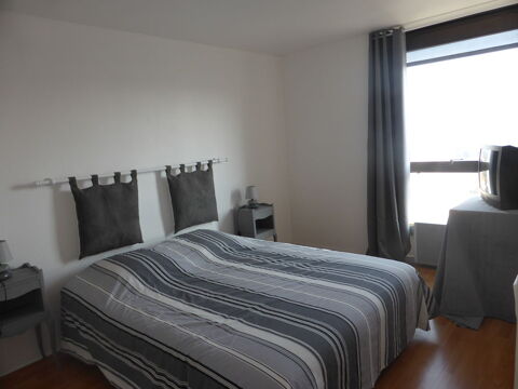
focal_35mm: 24
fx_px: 359
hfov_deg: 71.6
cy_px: 194
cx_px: 259
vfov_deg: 56.8
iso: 100
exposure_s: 1/60
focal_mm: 4.3
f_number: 3.3
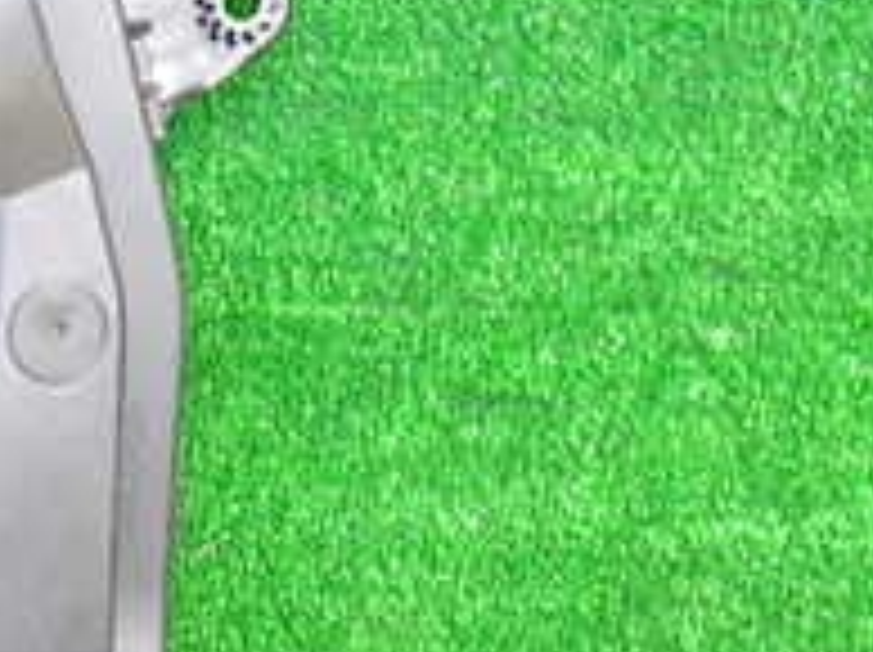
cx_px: -320
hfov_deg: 19.2
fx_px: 2343
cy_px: 585
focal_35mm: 93
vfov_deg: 15.7
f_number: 2.3
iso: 320
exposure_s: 1/60
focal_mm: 5.4
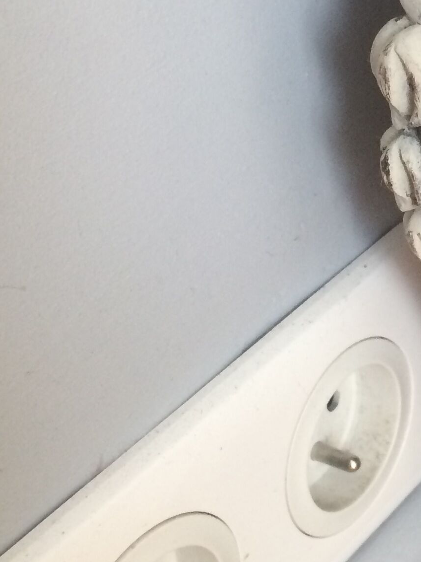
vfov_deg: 23.3
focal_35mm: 83
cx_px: 586
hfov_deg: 16.5
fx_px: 1346
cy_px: 133
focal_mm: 4.15
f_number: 2.2
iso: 80
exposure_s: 1/33
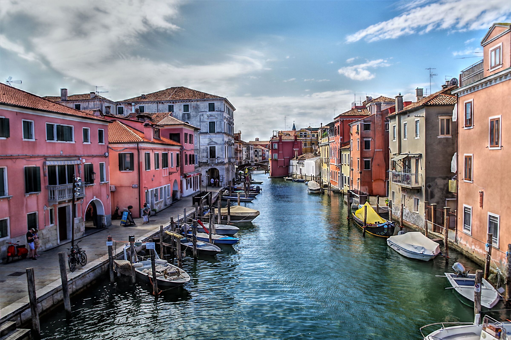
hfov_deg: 73.7
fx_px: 341
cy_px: 170
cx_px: 256
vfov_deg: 53.1
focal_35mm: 24
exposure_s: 1/1000
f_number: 5
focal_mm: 16
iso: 200
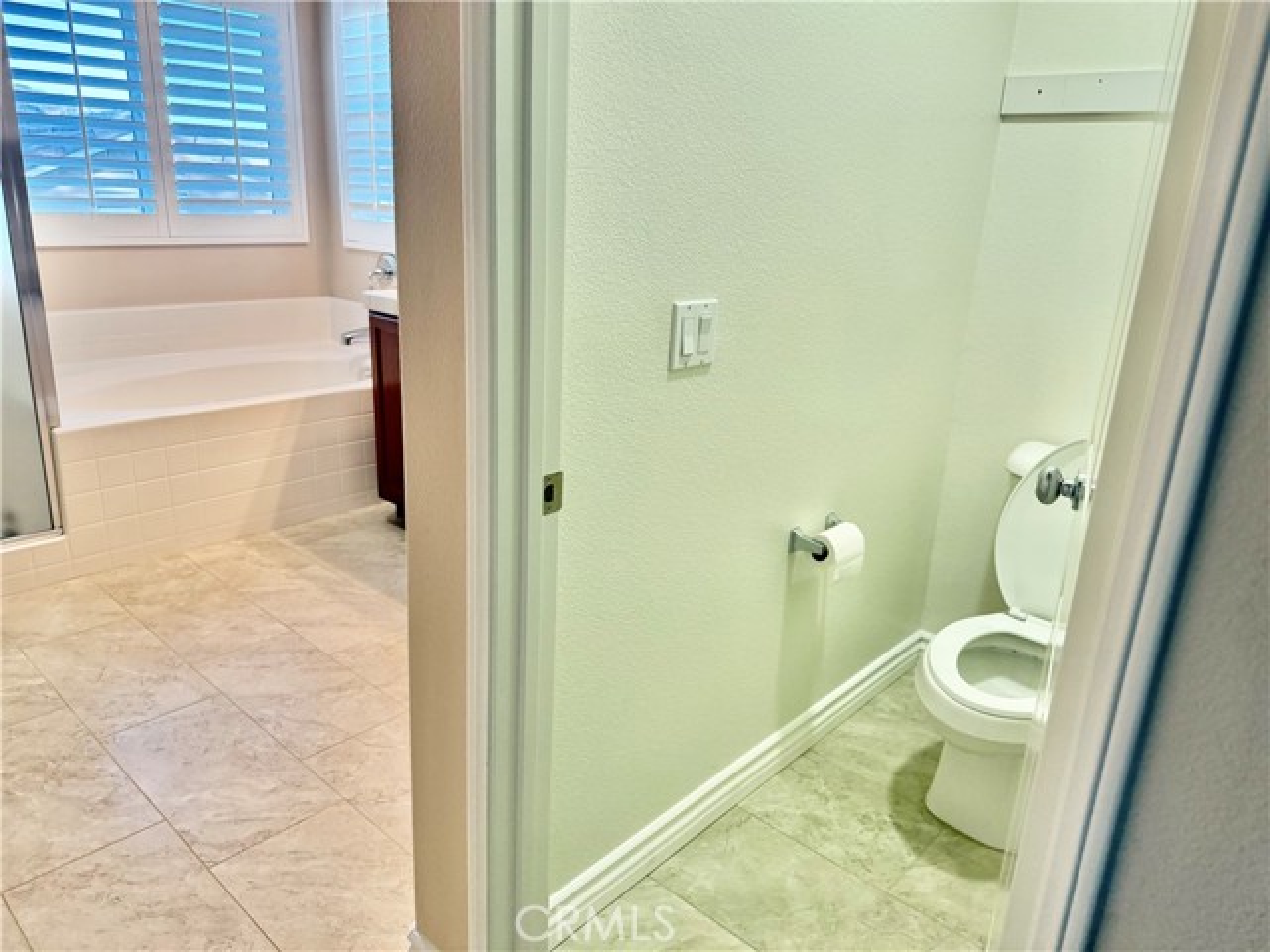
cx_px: 635
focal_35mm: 24
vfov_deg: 56.8
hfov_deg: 71.6
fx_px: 881
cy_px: 476
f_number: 1.78
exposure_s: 1/120
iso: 250
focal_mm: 6.76
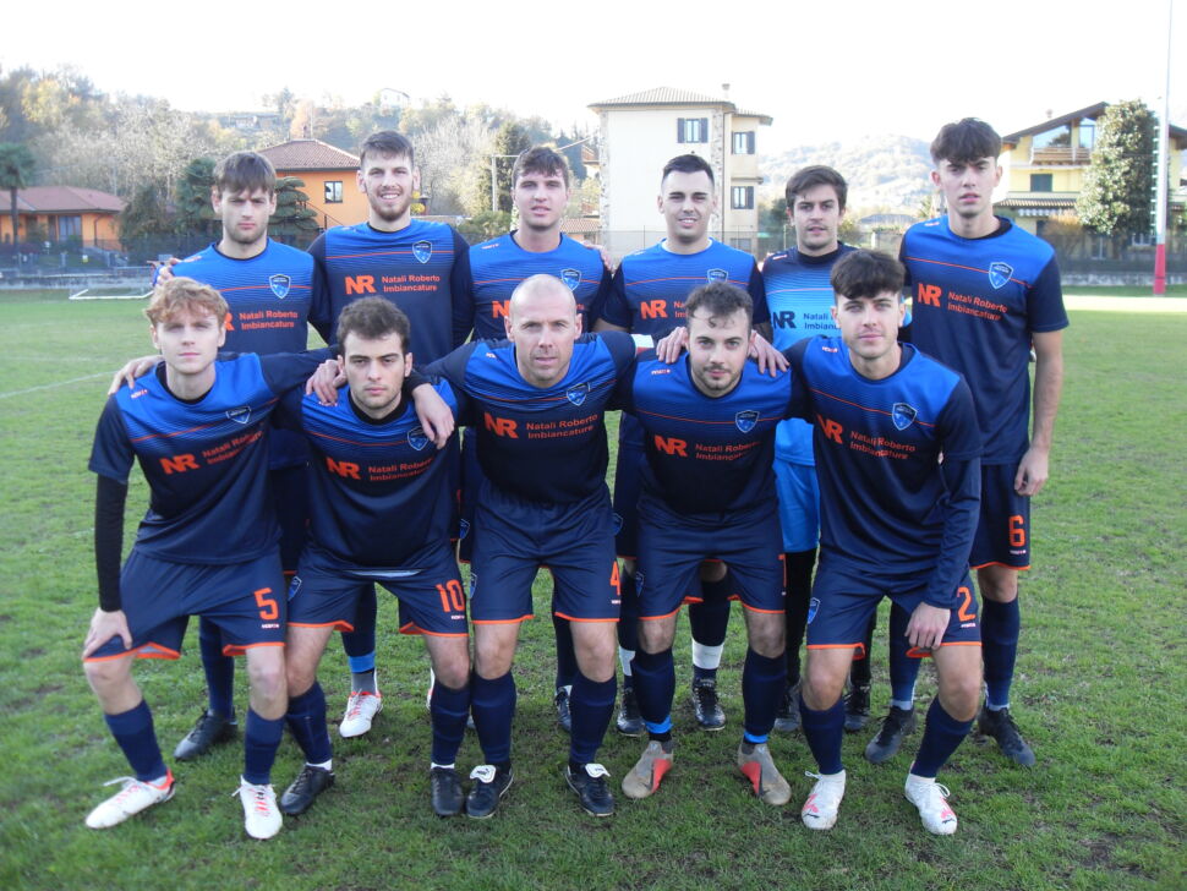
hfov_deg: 53.9
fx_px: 1166
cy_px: 446
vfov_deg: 41.8
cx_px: 594
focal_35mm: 34
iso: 80
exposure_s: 1/90
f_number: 2.8
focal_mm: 6.3
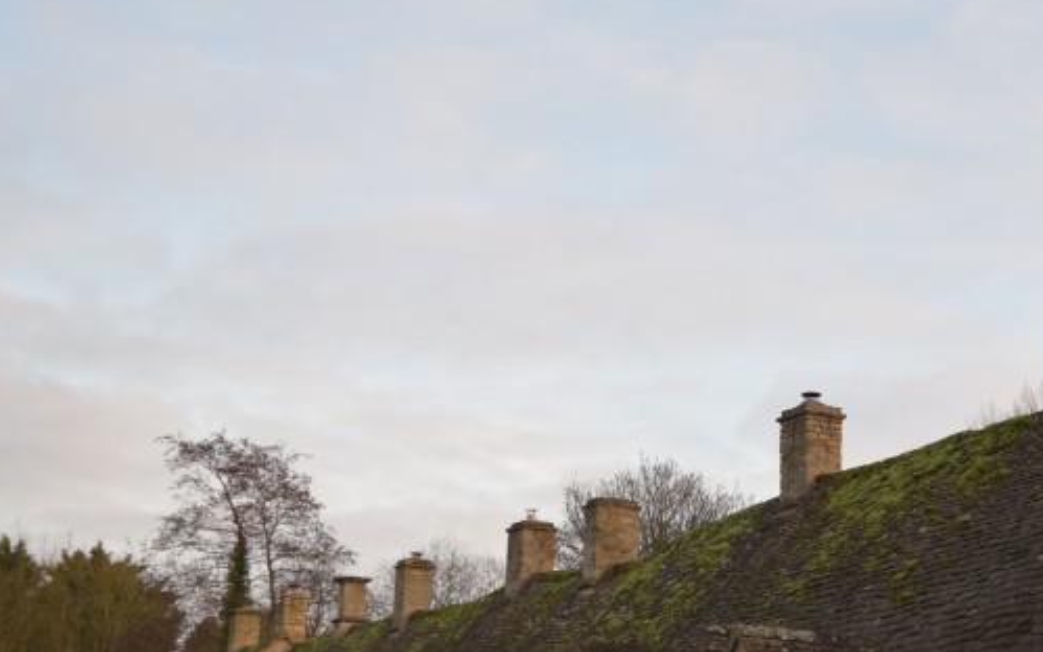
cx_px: 897
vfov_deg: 18.8
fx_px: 1962
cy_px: 414
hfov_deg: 28.8
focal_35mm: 69
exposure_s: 1/250
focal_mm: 22
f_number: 3.8
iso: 200
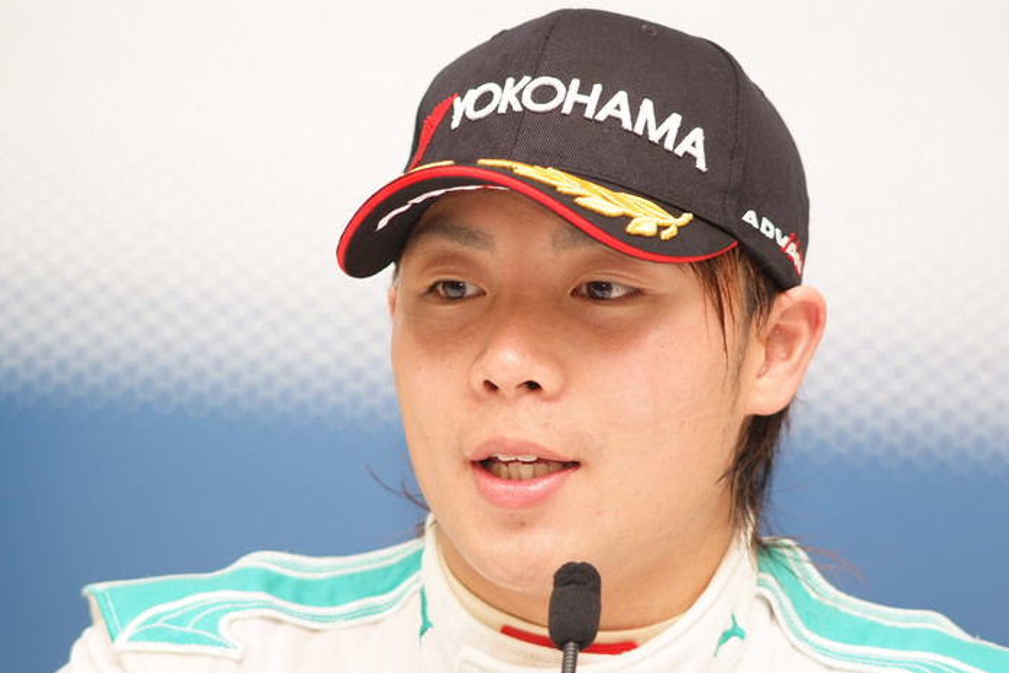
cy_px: 346
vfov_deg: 4.9
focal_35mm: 279
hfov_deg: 7.4
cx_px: 520
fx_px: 7821
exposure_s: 1/125
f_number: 2.8
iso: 400
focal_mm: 180
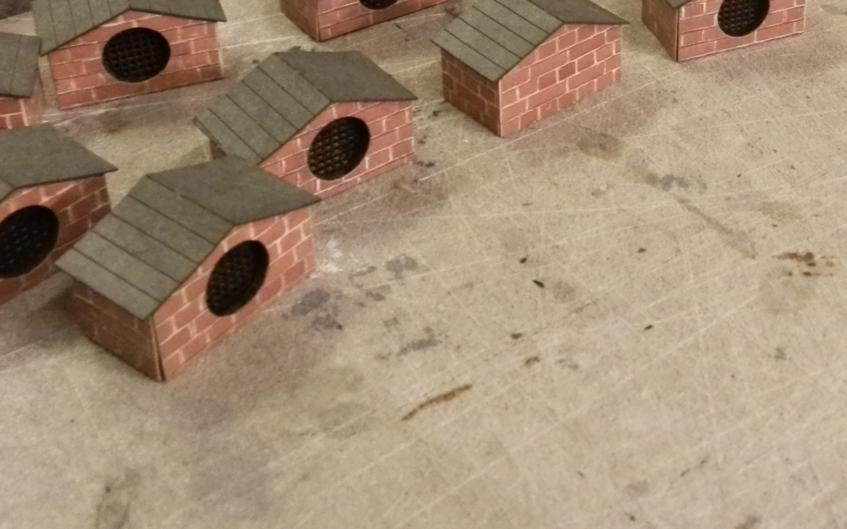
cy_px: -49
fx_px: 1316
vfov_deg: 21.6
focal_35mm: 57
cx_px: 659
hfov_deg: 34.7
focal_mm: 5
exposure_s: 1/40
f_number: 3.1
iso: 400
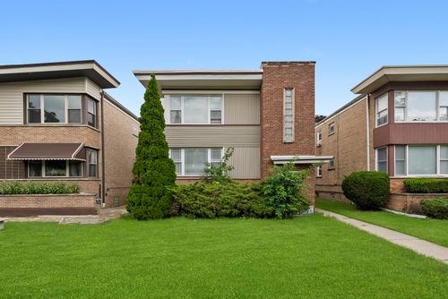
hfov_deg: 108.3
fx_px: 162
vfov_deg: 85.5
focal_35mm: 13
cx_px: 224
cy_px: 150
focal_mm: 13
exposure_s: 1/80
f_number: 5.6
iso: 80
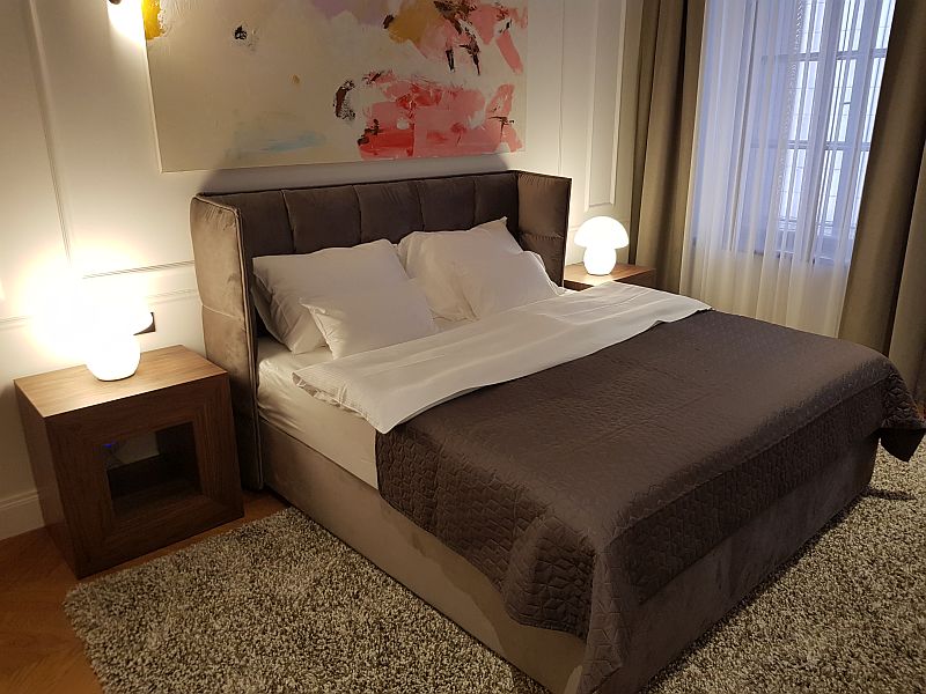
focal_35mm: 26
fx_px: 696
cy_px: 347
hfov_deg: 67.3
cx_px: 463
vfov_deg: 53.1
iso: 125
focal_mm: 4.2
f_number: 1.7
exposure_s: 1/50
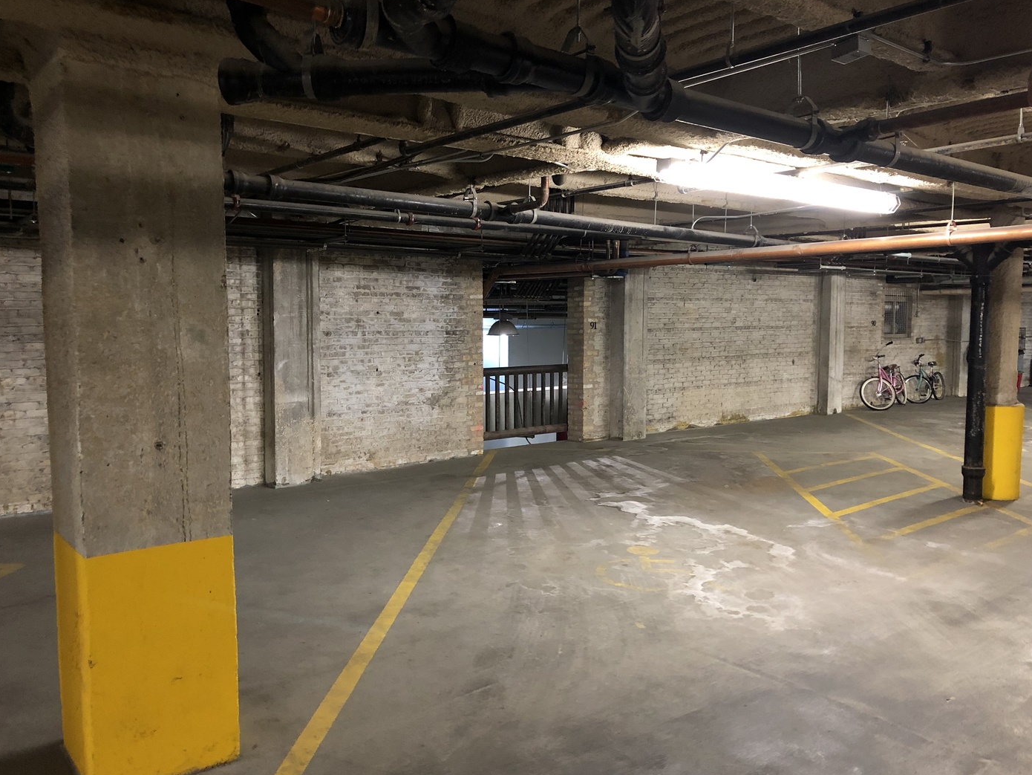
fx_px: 865
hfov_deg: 61.7
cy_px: 392
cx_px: 520
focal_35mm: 29
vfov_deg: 48.2
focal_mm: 4
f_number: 1.8
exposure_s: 1/13
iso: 100
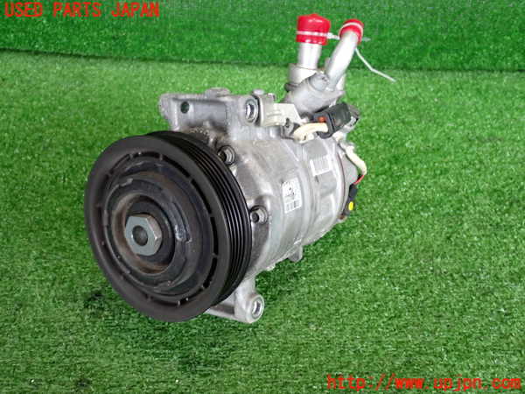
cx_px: 262
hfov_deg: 45.8
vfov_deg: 35.1
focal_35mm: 41
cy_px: 197
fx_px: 622
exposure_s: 1/40
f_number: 2.8
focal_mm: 7.31
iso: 500
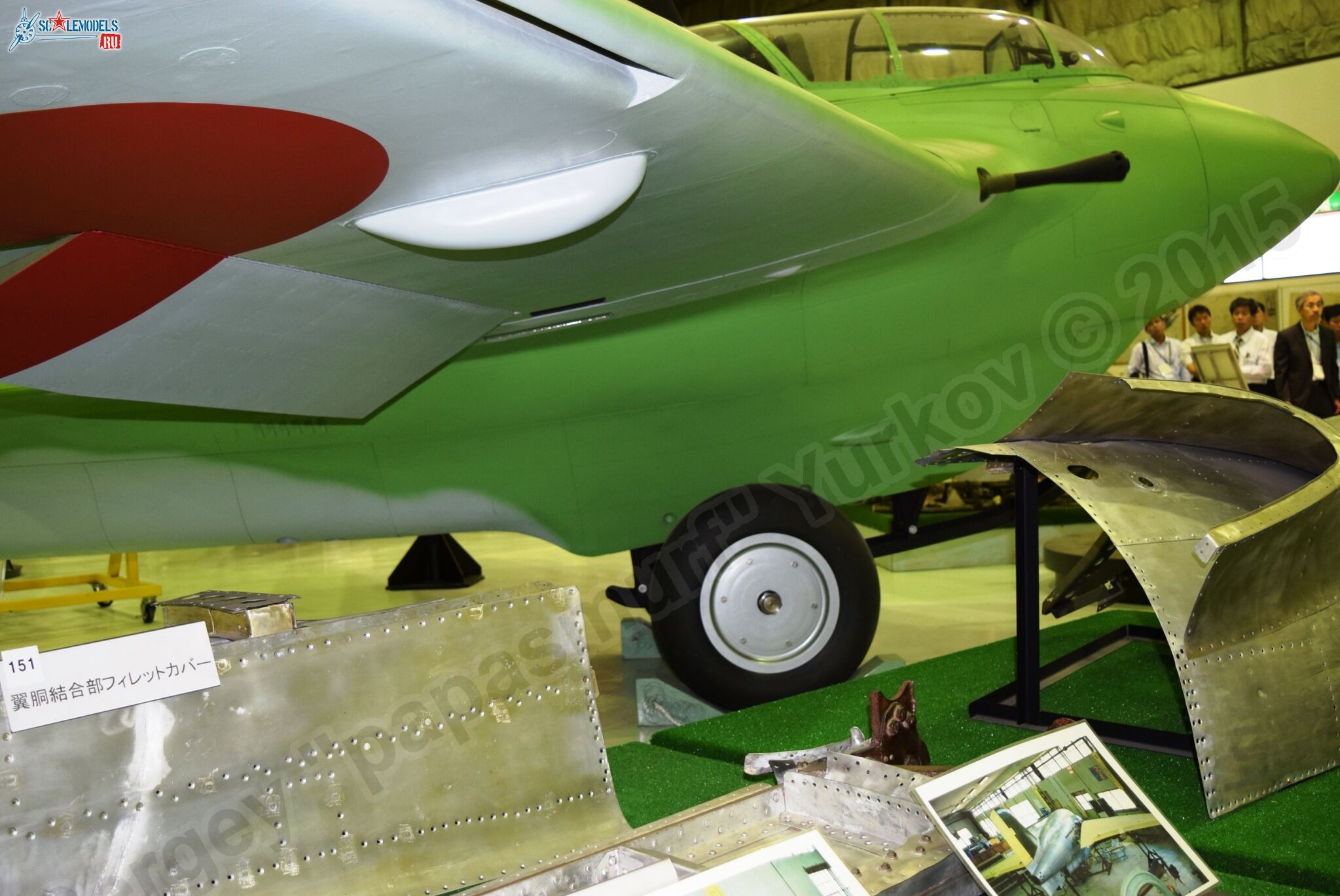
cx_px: 670
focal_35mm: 36
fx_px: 1341
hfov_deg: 53.1
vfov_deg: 36.9
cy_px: 448
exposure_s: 1/80
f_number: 4.5
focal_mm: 24
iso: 800
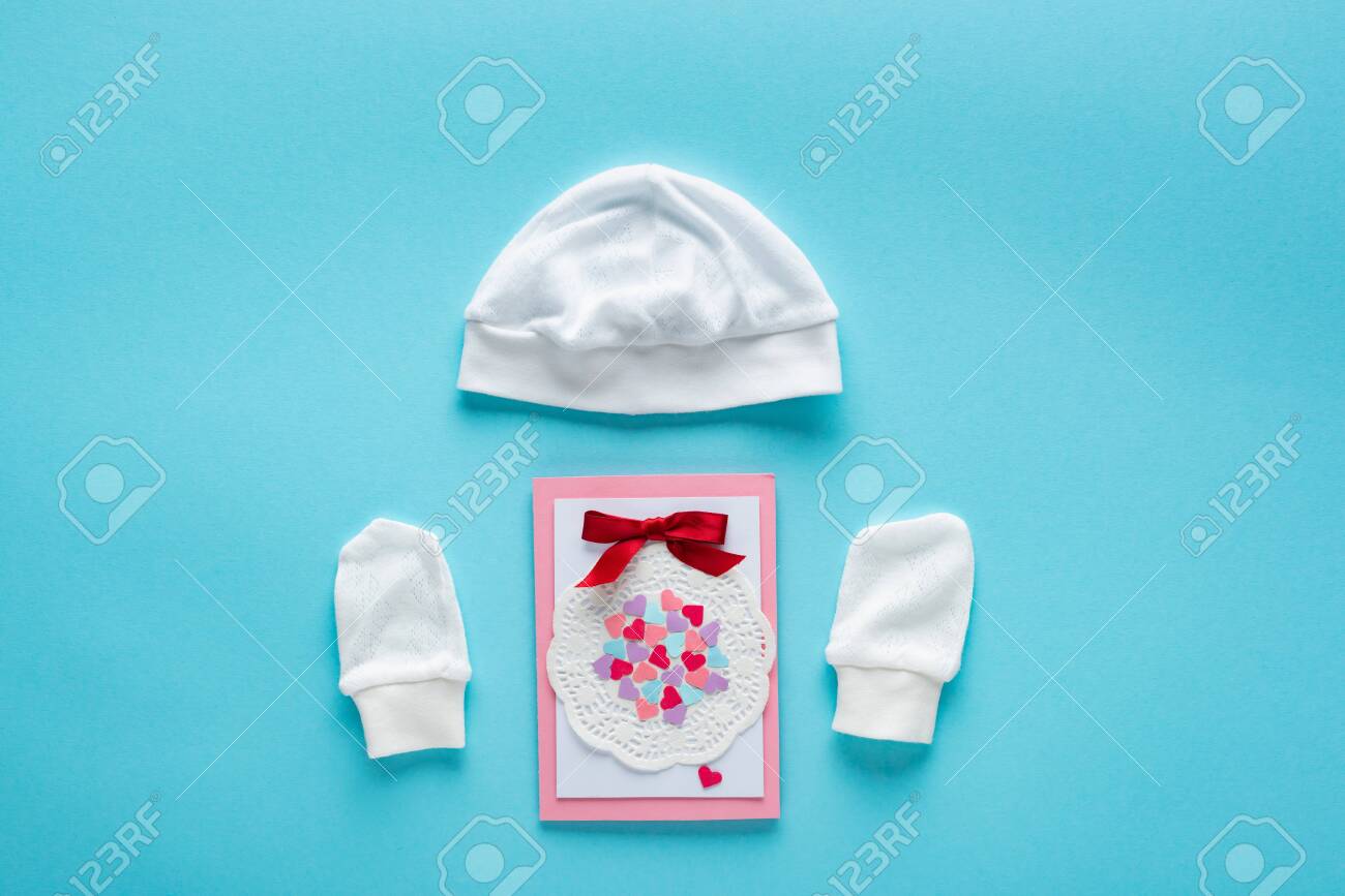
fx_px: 1868
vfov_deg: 27.0
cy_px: 448
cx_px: 672
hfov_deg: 39.6
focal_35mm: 50
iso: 100
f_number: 10
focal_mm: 50
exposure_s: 1/200
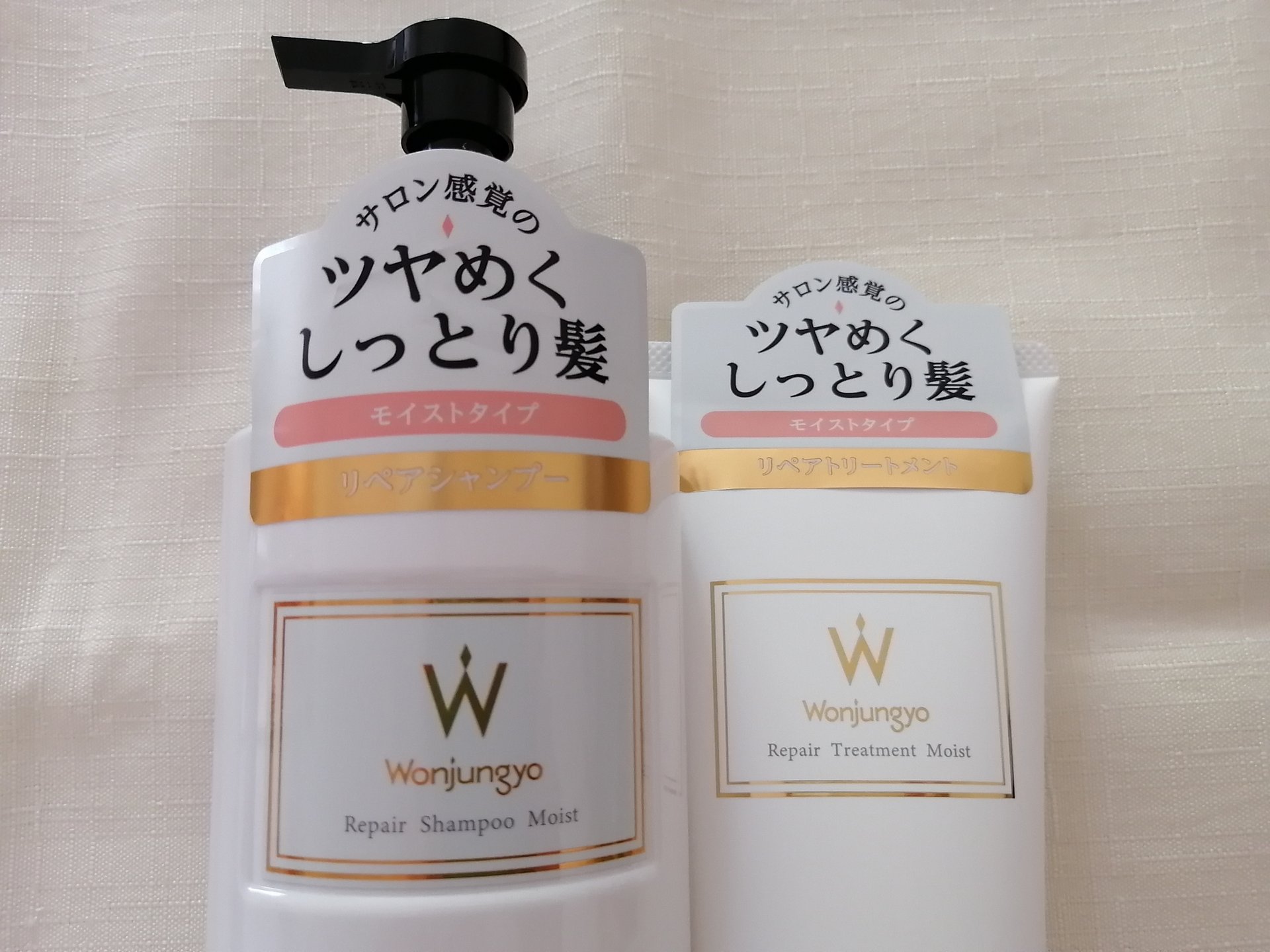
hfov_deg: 65.3
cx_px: 635
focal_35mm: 27
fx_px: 991
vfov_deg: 51.4
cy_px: 476
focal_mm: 3.62
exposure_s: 1/33.3
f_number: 1.8
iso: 125
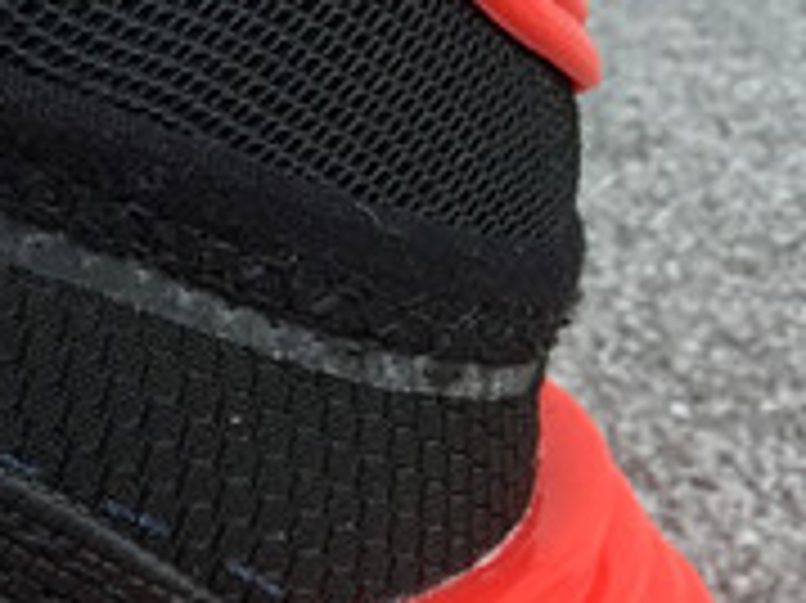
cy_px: 376
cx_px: -662
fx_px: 3630
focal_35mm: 156
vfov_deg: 9.5
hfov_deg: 11.7
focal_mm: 3.3
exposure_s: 1/116
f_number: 2.4
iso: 25
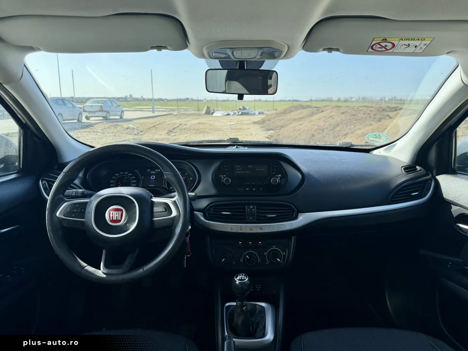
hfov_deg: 71.6
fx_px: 324
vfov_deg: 56.8
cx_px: 234
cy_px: 176
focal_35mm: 24
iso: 100
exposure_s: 1/1770
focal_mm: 6.76
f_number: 1.78
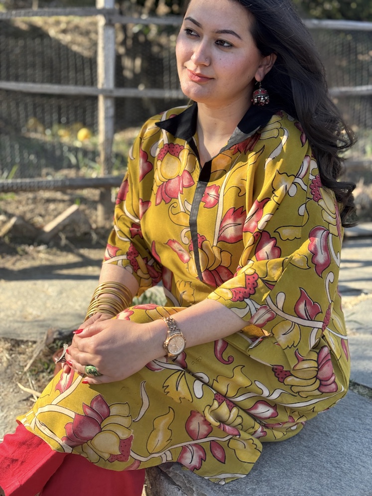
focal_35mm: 48
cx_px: 186
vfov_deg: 39.7
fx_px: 688
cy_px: 248
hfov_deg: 30.3
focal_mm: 6.76
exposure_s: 1/1114
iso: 64
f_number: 1.78
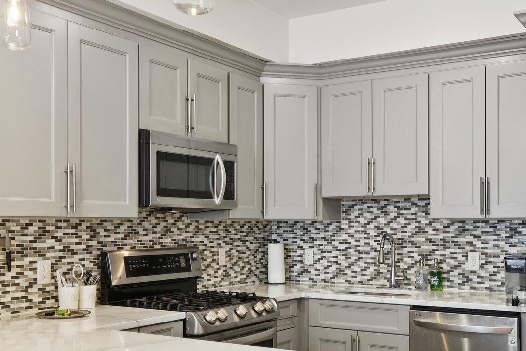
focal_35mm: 44
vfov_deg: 30.2
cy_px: 242
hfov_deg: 44.5
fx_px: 643
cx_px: 284
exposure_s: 1/10
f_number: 7.1
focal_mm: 15.1
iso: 400
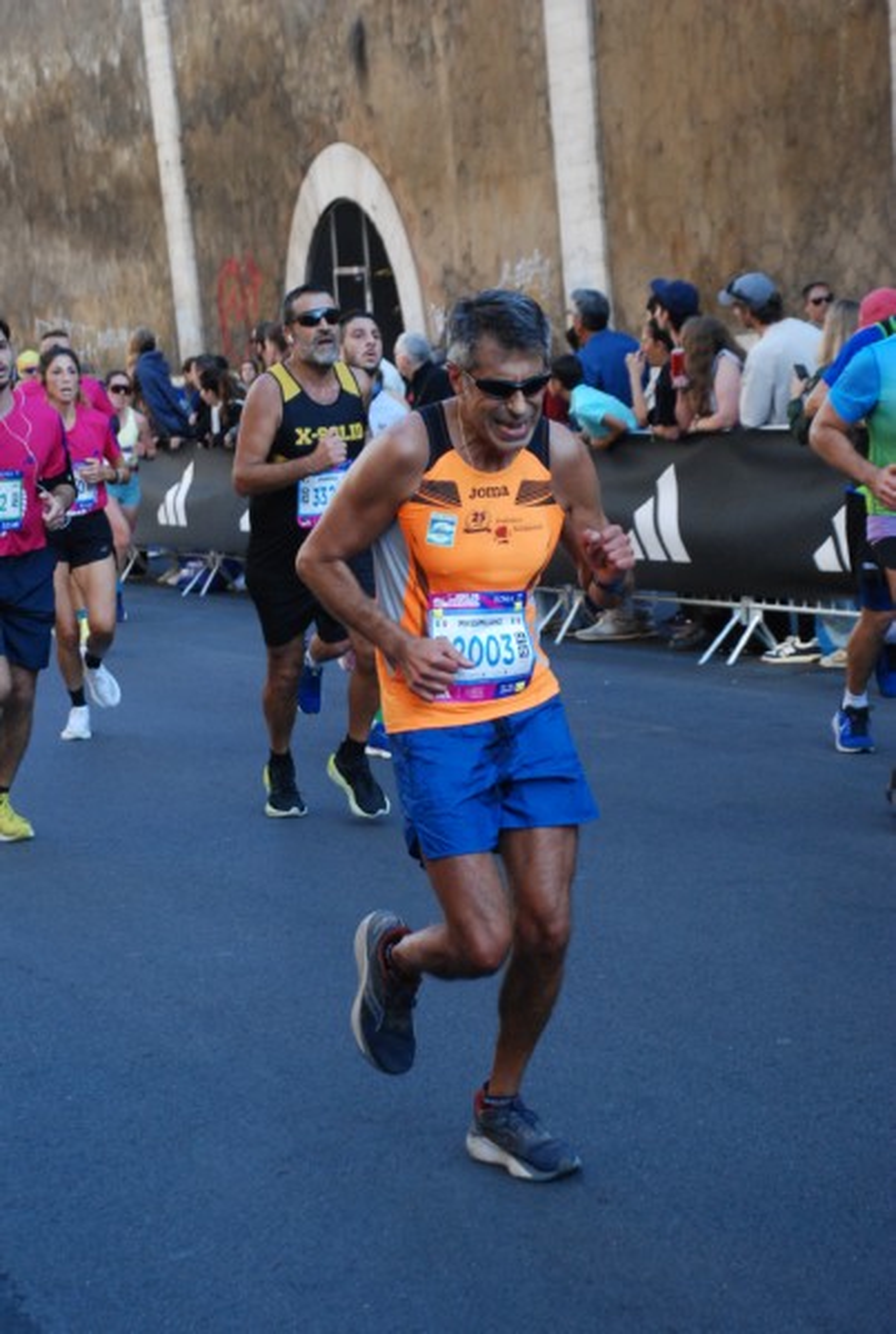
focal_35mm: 93
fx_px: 3454
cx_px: 448
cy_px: 667
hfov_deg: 14.8
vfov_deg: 21.9
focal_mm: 62
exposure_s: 1/500
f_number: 5.3
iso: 1000
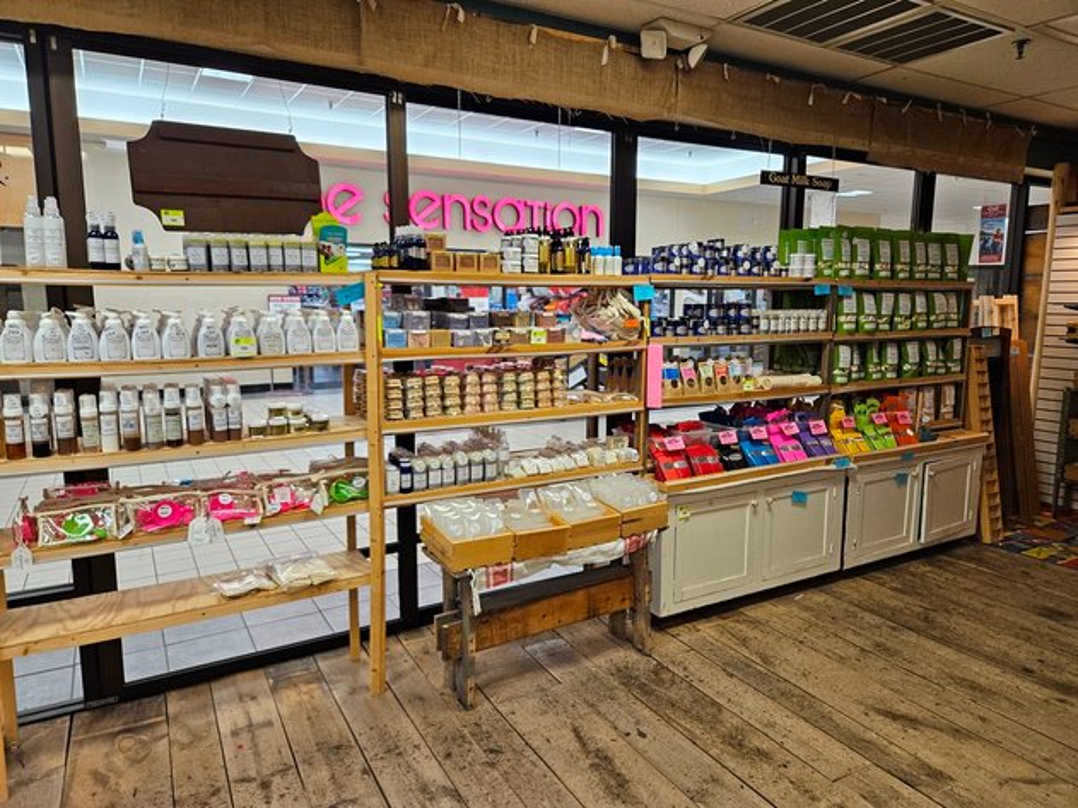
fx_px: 716
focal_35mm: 23
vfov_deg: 58.9
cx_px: 539
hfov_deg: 73.9
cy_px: 404
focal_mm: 5.4
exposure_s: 1/120
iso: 200
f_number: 1.8
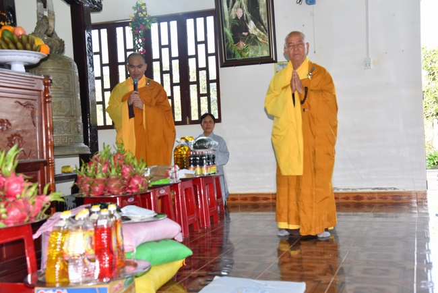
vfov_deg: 29.3
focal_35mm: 46
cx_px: 219
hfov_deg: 42.7
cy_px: 146
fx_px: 560
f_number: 5
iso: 800
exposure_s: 1/100
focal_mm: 46
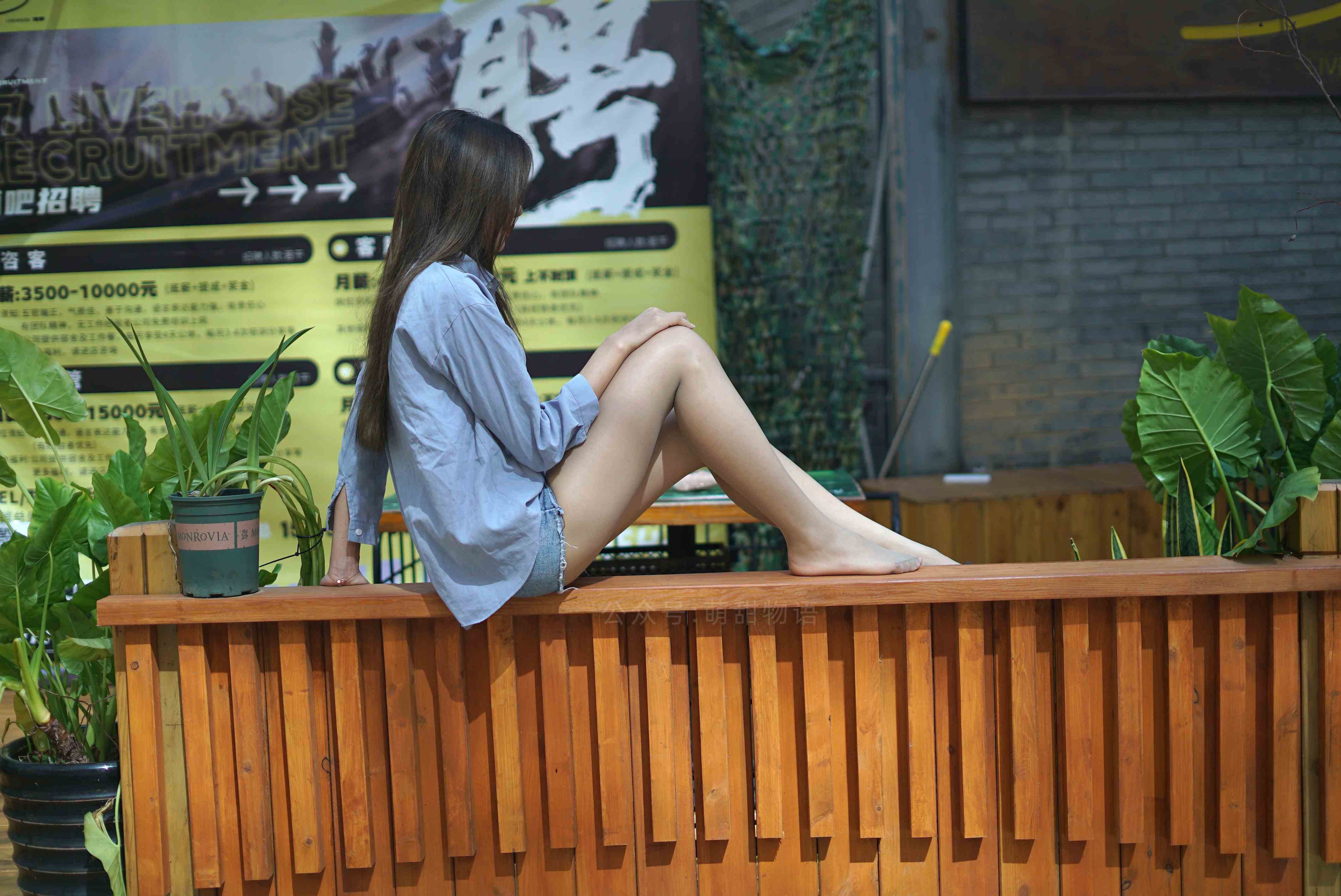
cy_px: 448
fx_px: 1863
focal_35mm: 50
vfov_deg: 27.0
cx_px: 670
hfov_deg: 39.6
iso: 200
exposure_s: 1/3200
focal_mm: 50
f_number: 2
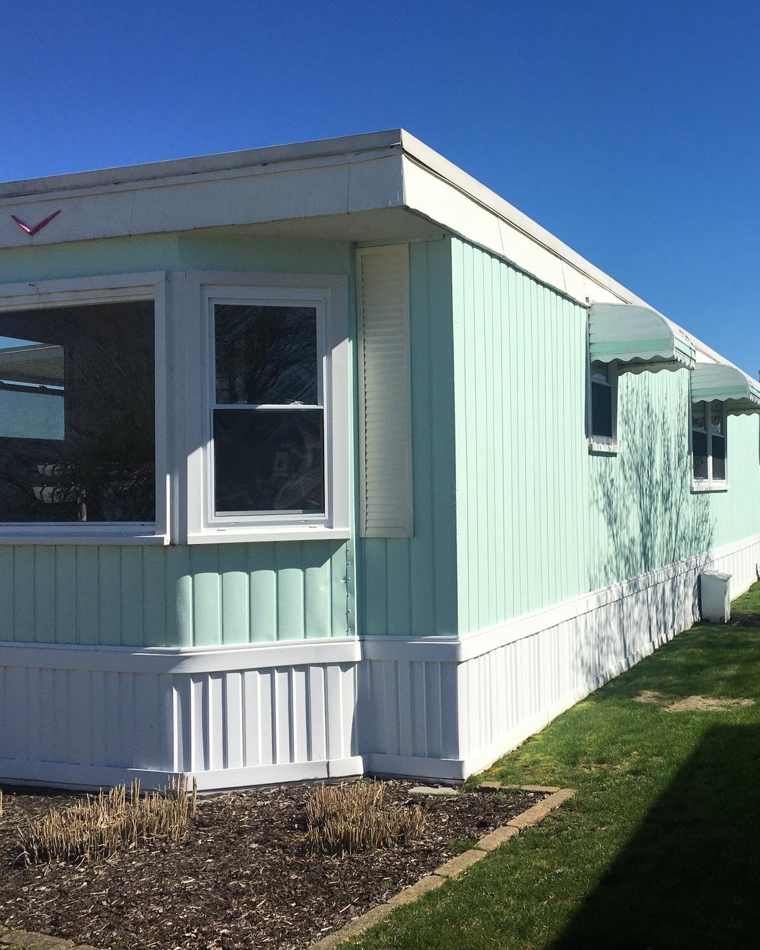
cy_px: 474
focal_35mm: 38
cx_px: 536
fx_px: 1069
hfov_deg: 38.5
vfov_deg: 47.9
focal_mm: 4.15
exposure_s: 1/3846
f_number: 2.2
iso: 25
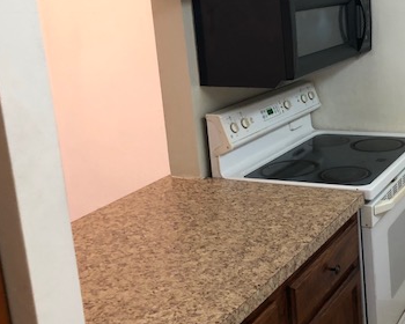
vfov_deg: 30.0
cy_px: 104
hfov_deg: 35.1
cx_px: 368
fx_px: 599
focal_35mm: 50
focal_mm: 3.99
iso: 40
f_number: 1.8
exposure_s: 1/15
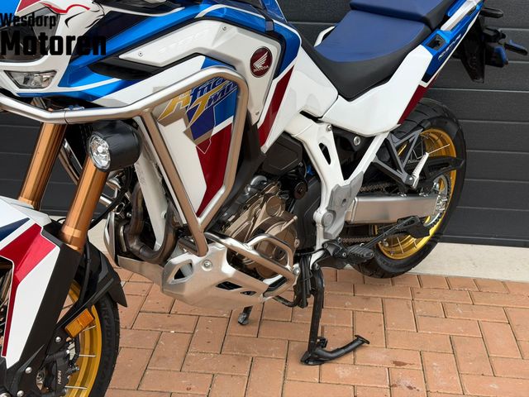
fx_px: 734
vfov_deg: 30.3
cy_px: 198
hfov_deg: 39.7
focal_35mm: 48
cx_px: 264
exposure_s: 1/975
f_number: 1.78
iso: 64
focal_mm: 6.76
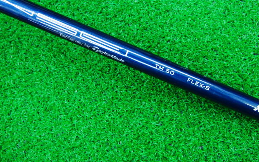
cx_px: 130
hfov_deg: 49.3
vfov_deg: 31.9
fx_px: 282
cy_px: 63
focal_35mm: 40
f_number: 3.6
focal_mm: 6.42
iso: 400
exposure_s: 1/20
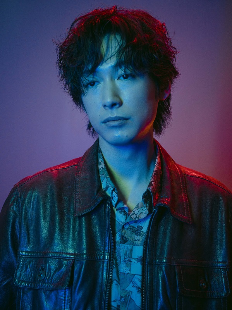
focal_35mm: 51
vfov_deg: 37.5
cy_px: 155
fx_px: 456
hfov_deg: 28.5
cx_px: 116
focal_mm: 65
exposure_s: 1/125
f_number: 4.5
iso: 1600
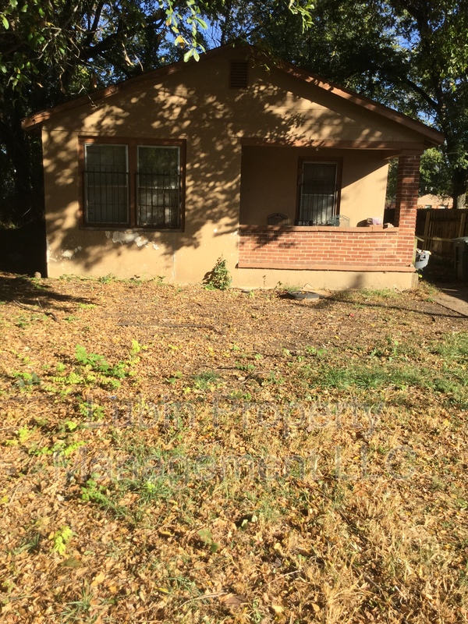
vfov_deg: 58.4
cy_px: 312
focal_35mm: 31
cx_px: 234
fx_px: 559
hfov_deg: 45.4
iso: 25
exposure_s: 1/590
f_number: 2.4
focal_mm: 3.3
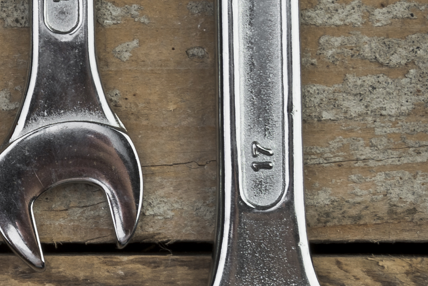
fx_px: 2676
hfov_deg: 8.9
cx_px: -223
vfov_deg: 6.1
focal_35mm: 225
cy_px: 89
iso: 100
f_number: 11
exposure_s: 1/200
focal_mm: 33
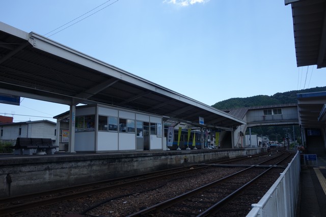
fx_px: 254
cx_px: 163
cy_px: 108
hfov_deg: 65.5
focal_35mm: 28
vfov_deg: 46.4
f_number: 5.6
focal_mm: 10.4
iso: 125
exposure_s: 1/320
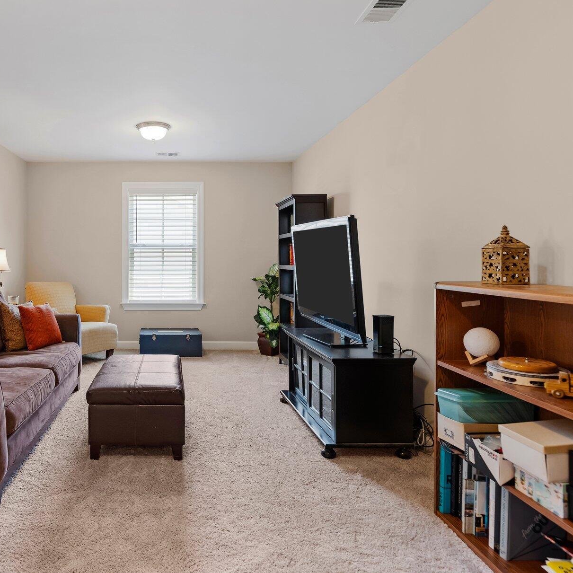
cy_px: 259
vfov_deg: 67.1
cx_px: 167
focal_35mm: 23
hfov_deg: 64.5
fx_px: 431
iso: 320
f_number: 4
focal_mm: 16
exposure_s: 1/3
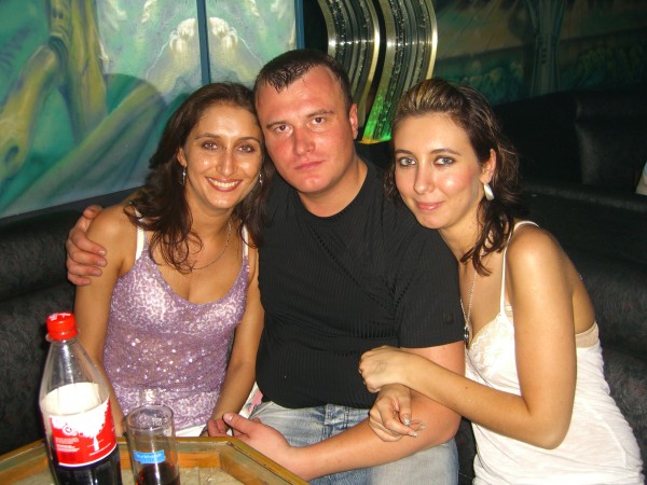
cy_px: 242
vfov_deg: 37.7
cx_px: 324
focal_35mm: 38
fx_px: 710
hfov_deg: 49.0
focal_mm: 7.9
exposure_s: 1/60
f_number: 2.8
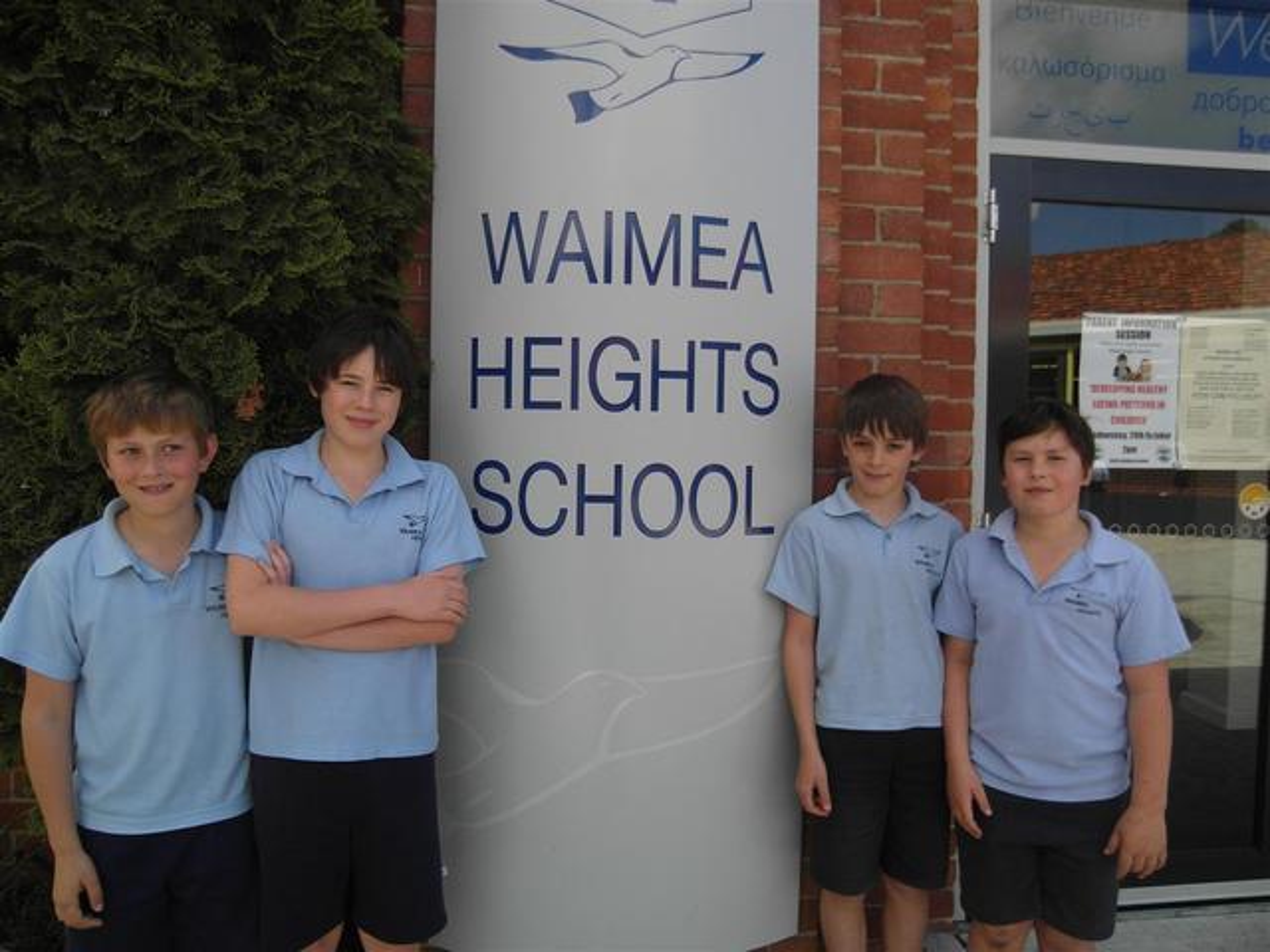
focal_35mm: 24
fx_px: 881
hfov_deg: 71.6
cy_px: 476
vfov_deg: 56.8
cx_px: 635
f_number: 4
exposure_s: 1/350
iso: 100
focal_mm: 4.4
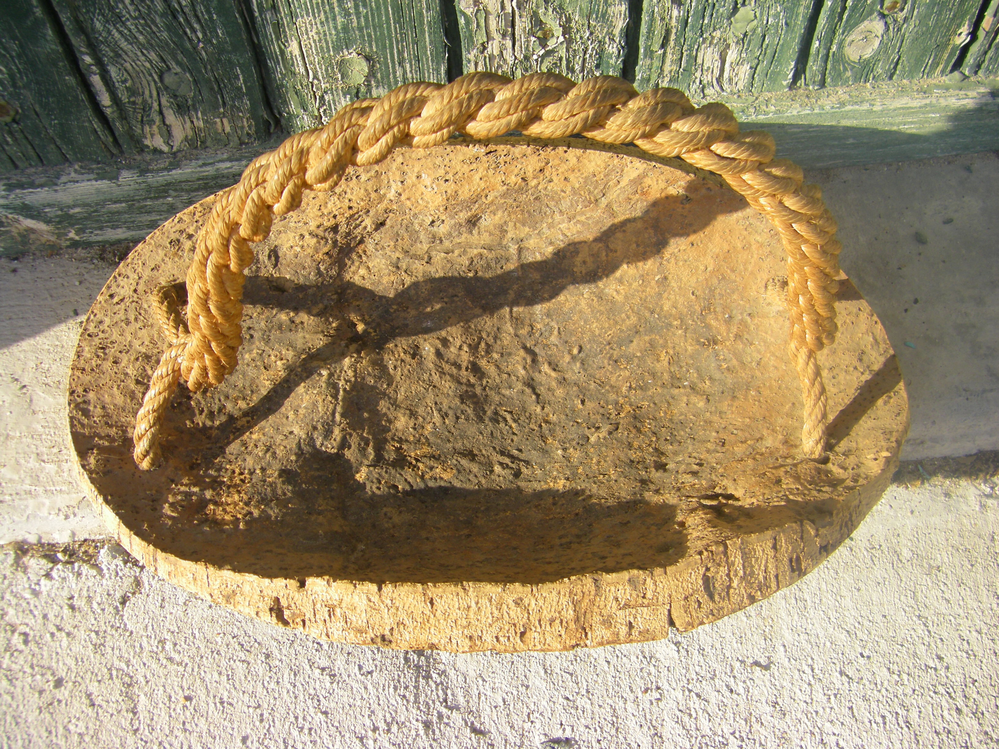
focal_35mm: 38
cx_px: 500
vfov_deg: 37.7
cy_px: 374
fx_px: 1097
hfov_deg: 49.0
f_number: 3.5
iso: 64
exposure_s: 1/200
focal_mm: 6.3
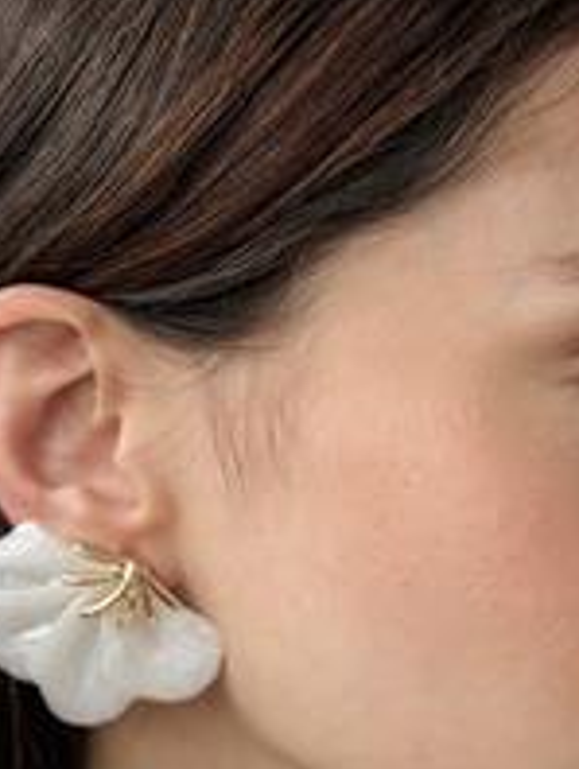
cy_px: 565
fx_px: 2871
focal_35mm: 129
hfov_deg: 11.5
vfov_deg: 15.2
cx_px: 187
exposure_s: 1/165
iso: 64
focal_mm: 6.76
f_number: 1.78
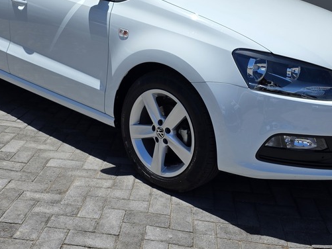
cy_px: 51
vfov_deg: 30.2
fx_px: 451
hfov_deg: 40.4
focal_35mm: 47
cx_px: 167
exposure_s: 1/7626
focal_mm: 6.3
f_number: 1.7
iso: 80
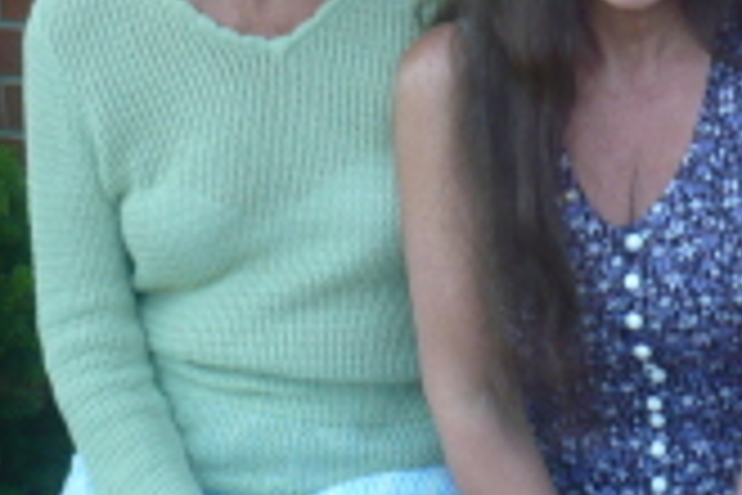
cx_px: 549
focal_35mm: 99
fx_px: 2040
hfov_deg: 20.5
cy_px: -34
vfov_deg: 13.6
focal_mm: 5.8
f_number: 2.8
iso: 160
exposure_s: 1/125
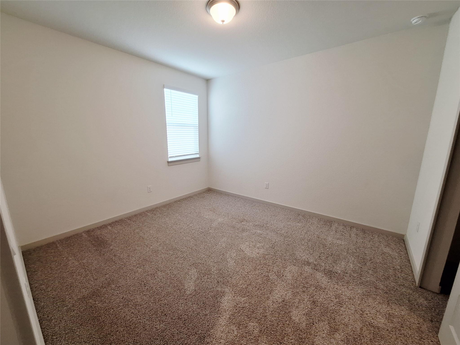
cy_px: 172
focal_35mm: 13
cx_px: 230
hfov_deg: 106.2
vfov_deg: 89.9
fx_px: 173
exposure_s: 1/40
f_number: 2.2
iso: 80
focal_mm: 1.74
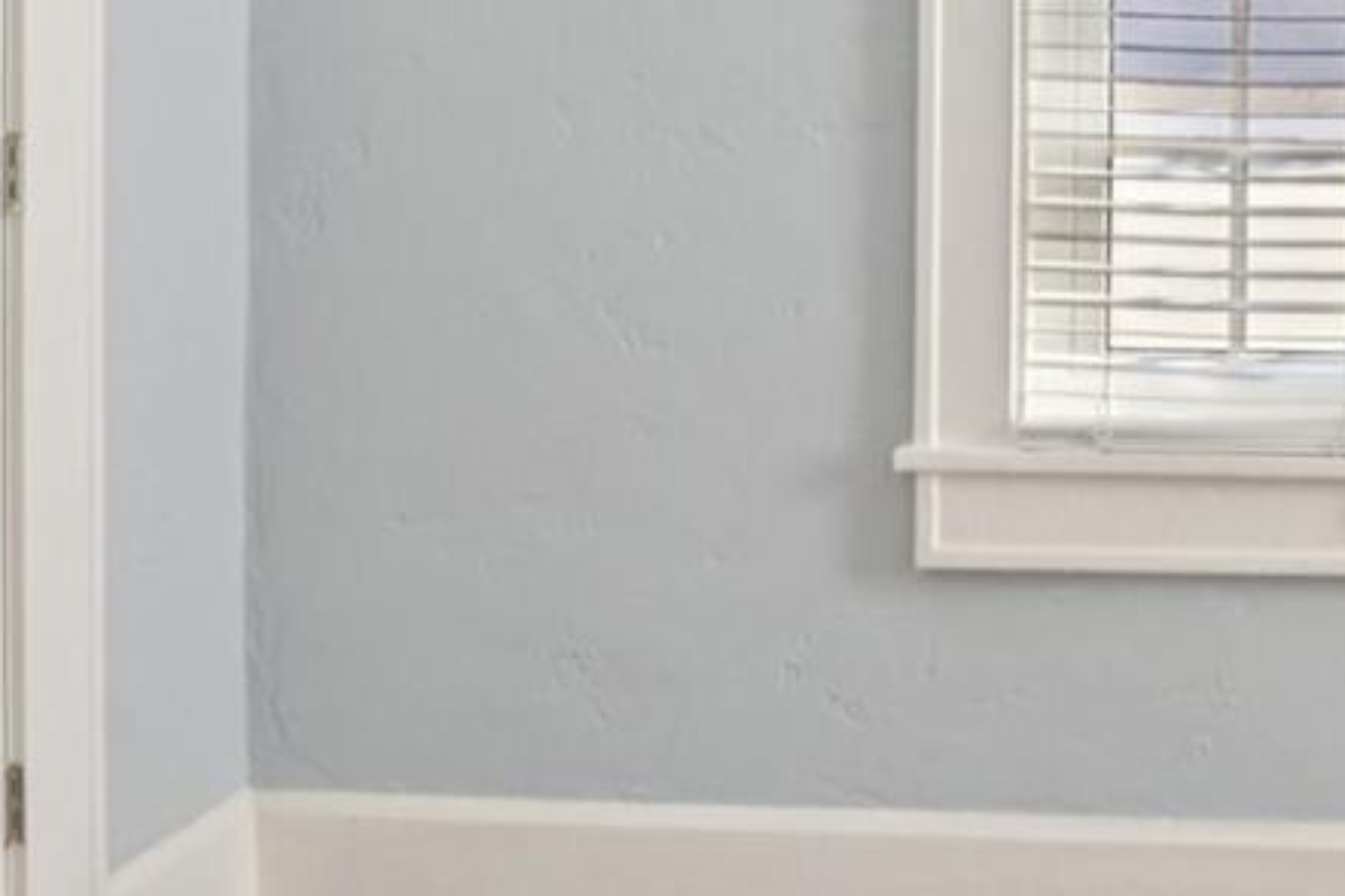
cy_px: 40
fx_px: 2167
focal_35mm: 58
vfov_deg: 22.6
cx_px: 1479
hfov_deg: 30.8
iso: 400
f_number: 8
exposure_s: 1/80
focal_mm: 16
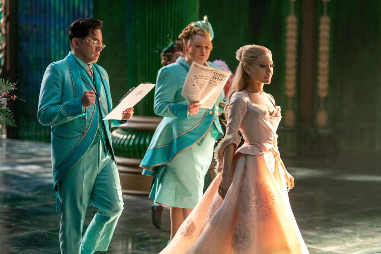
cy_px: 127
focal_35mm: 85
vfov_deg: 16.1
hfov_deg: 23.9
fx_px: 900
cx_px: 190
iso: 2500
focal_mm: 85
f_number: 2
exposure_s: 1/200
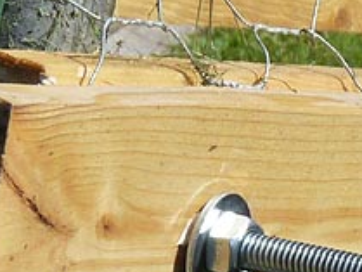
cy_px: 295
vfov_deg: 5.6
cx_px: 262
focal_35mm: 266
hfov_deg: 7.4
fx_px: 2783
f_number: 6.3
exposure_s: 1/500
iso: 160
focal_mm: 8.7
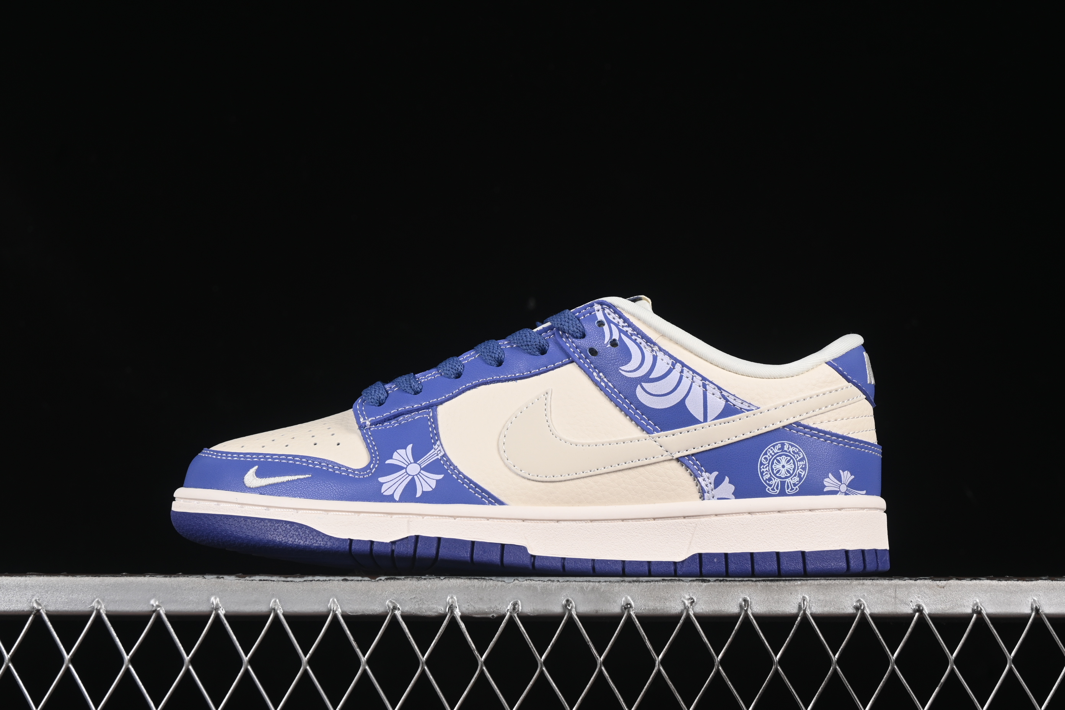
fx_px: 2219
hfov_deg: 27.0
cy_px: 355
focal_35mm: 75
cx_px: 532
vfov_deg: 18.2
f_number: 8
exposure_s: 1/80
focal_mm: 50
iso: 160
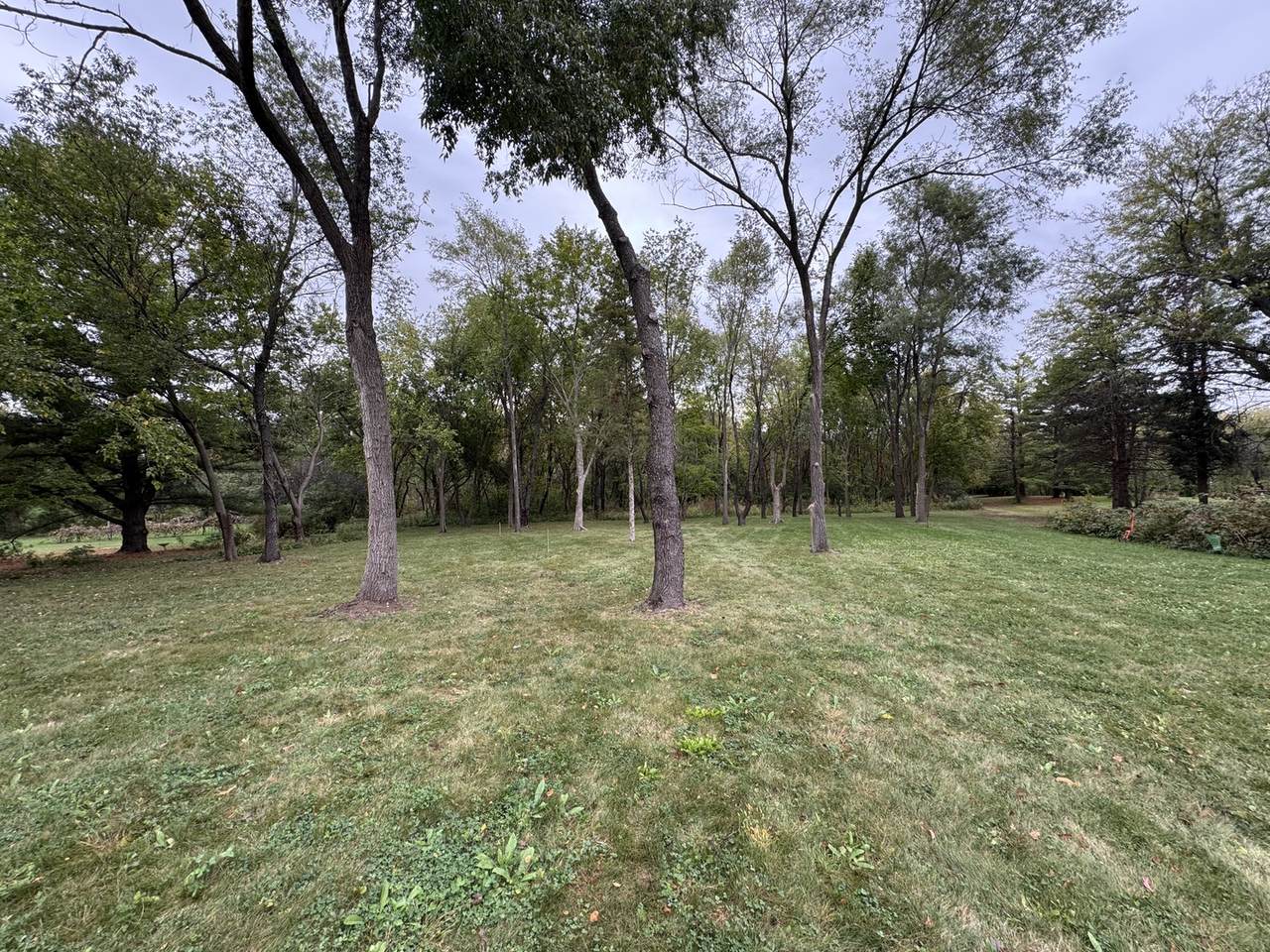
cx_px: 635
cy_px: 476
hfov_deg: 102.1
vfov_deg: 85.7
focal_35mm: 14
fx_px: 514
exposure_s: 1/99
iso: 50
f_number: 2.2
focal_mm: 2.22
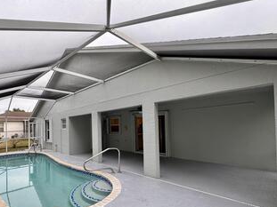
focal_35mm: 18
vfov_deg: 70.7
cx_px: 103
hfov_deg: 86.0
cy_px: 126
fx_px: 144
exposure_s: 1/250
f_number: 2.2
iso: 40
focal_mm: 2.22
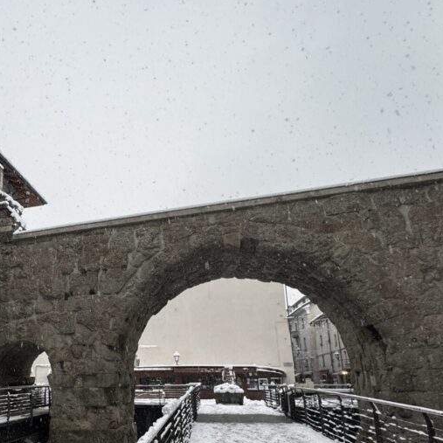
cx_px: 95
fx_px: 362
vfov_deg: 60.3
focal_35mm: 25
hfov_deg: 58.6
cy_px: 319
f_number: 2.2
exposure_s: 1/149
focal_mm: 2.22
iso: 40
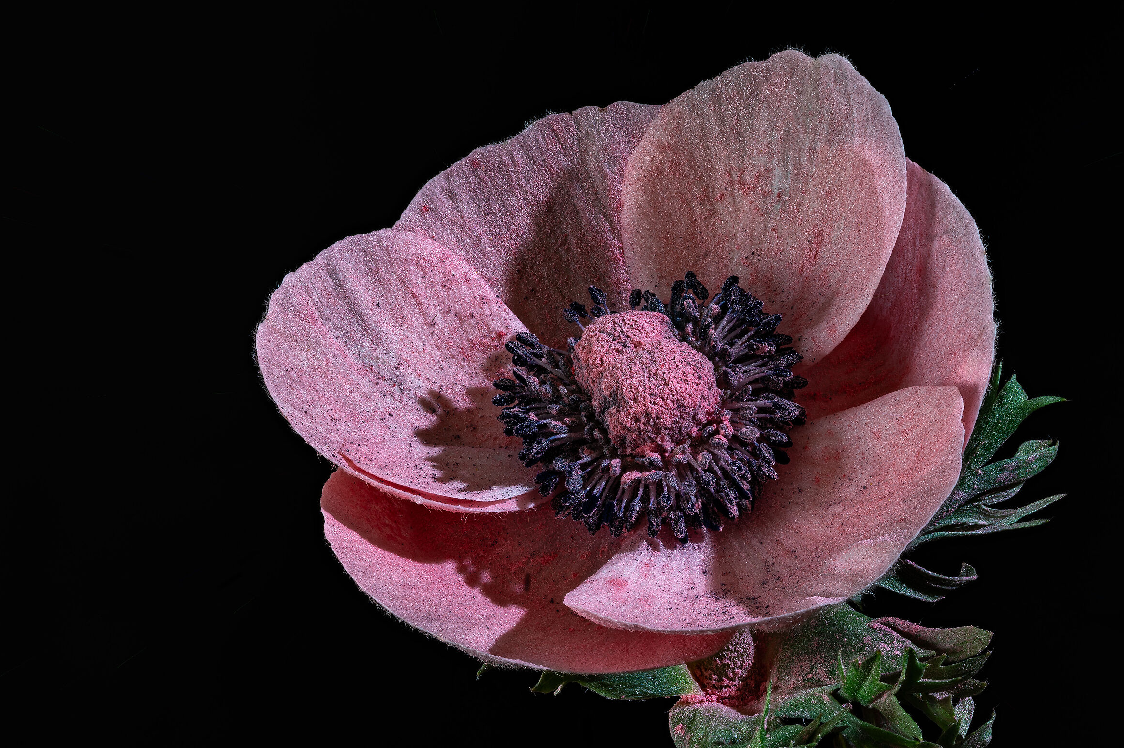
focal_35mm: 108
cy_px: 378
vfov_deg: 12.7
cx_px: 564
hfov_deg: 18.9
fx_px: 3370
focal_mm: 105
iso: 100
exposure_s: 1/6
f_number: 14
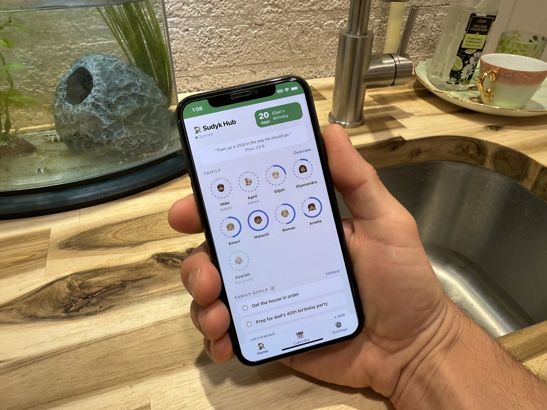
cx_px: 274
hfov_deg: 71.6
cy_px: 205
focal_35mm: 24
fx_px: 379
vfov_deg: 56.8
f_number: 2.2
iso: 125
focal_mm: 2.22
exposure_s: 1/62
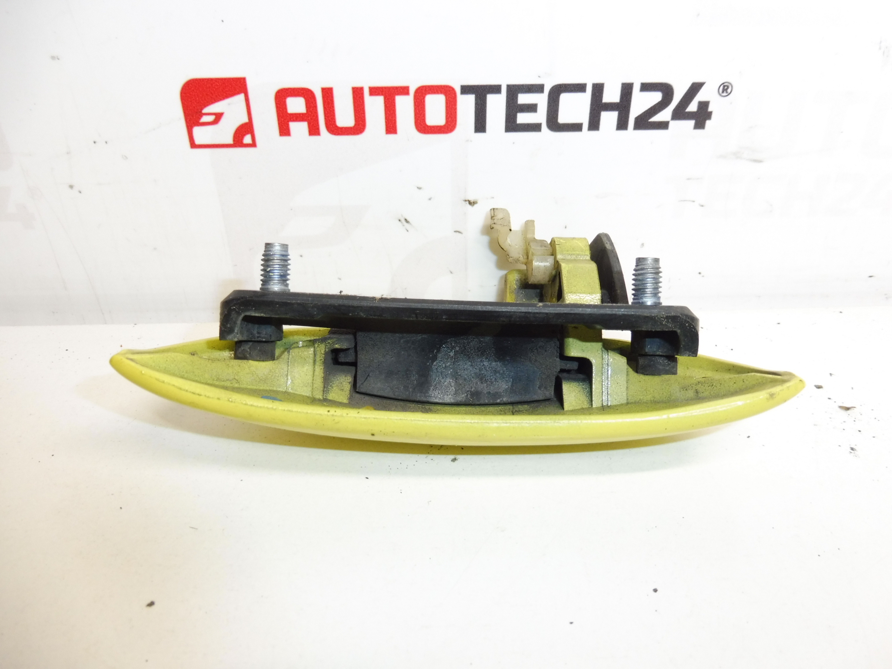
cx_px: 446
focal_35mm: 24
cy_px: 334
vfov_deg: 56.8
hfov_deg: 71.6
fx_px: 618
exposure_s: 1/100
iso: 200
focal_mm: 4.3
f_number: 3.5
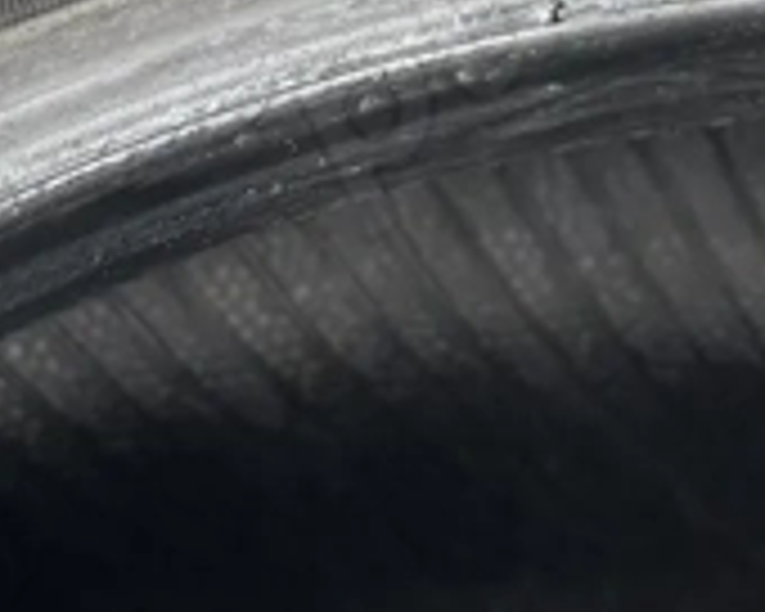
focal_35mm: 138
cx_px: 243
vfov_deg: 11.0
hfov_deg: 13.9
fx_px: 3124
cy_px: -99
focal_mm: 6.76
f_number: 1.78
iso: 50
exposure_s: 1/121
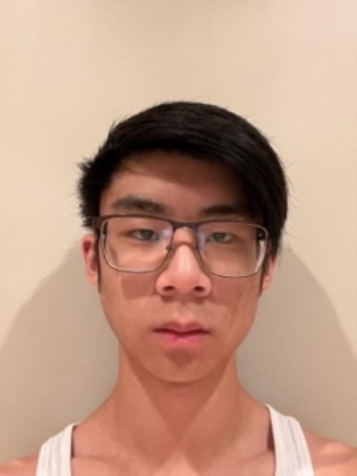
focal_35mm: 30
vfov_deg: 60.0
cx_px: 178
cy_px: 238
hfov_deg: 46.8
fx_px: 413
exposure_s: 1/22
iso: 800
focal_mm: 2.71
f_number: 2.2
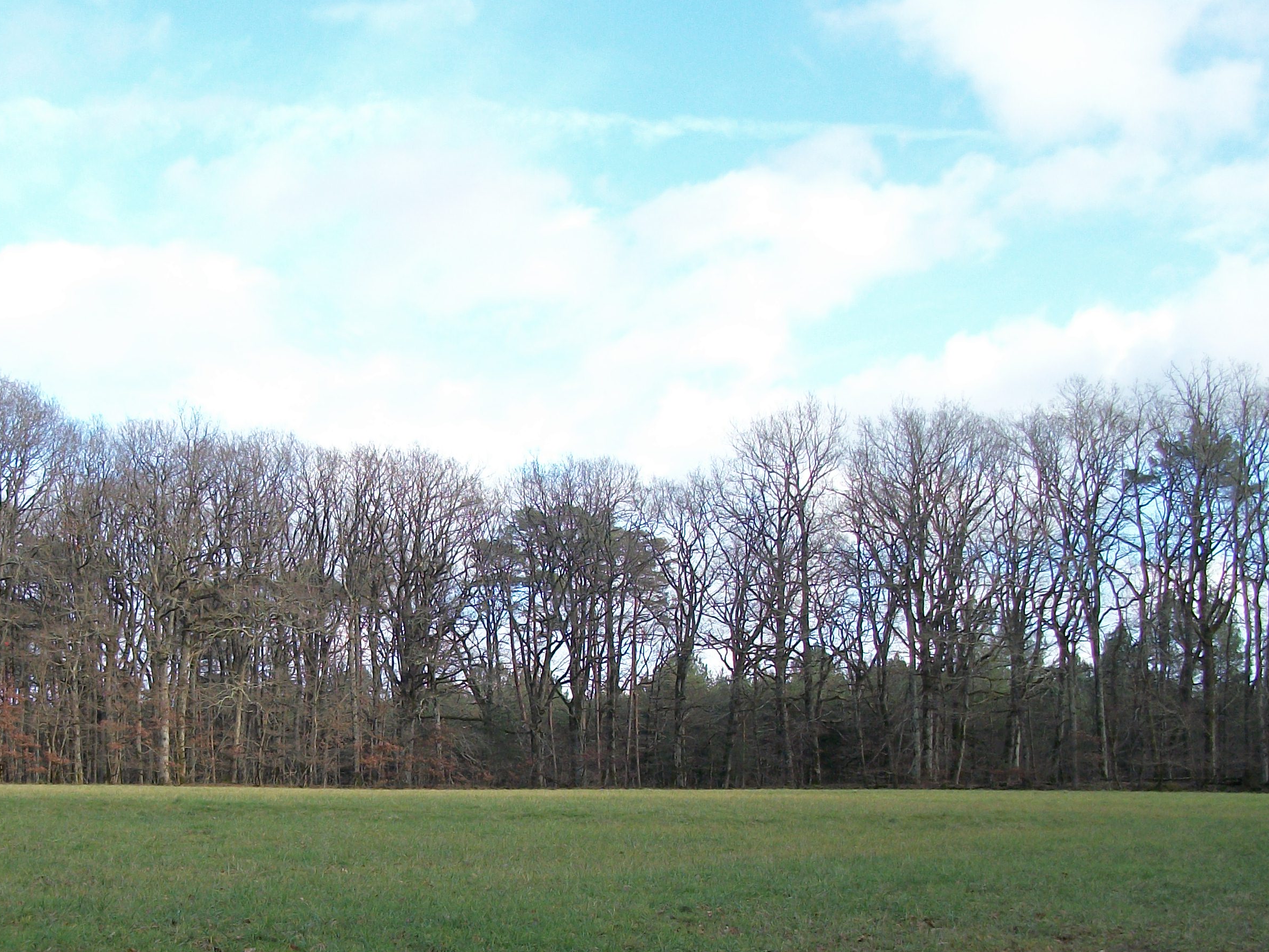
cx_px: 320
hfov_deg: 34.8
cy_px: 760
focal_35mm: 54
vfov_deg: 26.5
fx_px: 1980
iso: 80
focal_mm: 5.7
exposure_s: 1/320
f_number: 2.9
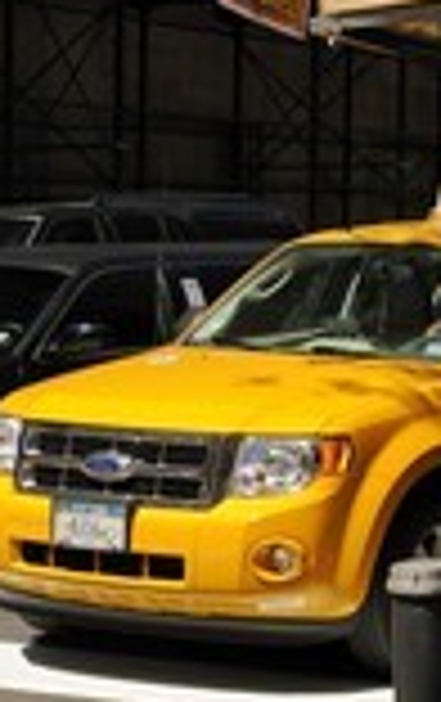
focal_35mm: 104
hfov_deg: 11.5
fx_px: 1993
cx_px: 850
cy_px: 202
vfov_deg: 19.9
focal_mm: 38
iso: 200
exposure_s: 1/200
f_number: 11
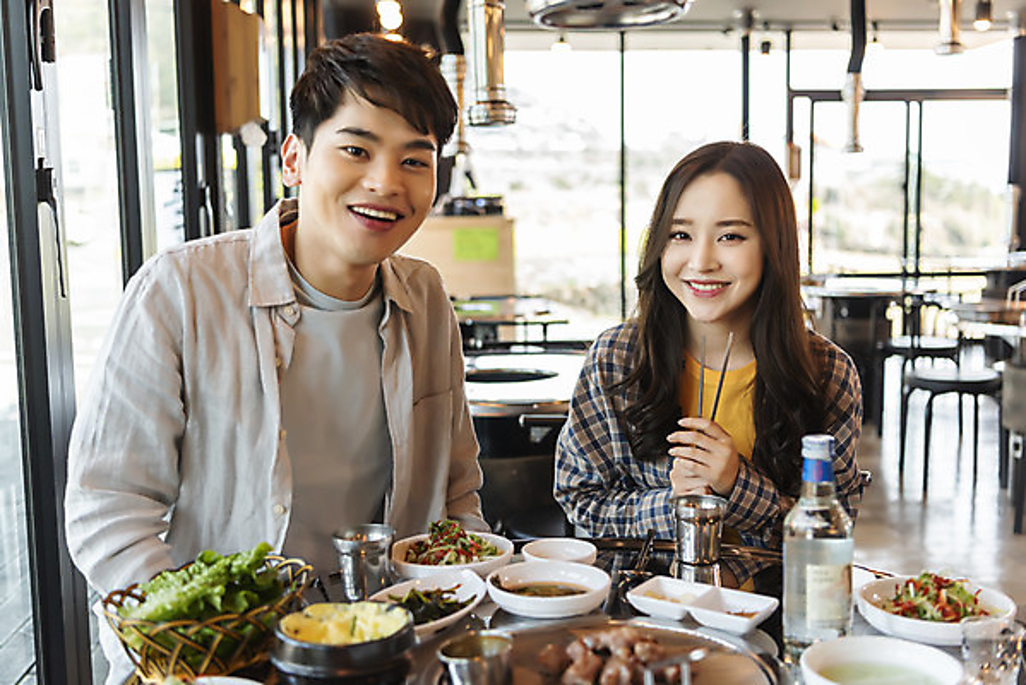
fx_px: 1140
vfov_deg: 33.4
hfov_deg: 48.4
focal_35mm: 40
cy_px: 342
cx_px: 513
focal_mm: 40
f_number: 2.8
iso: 640
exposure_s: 1/500
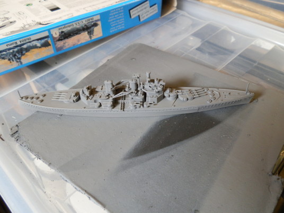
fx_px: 230
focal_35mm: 28
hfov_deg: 63.4
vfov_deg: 49.7
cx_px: 142
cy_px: 106
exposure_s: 1/30
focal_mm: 5
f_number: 3.1
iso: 125
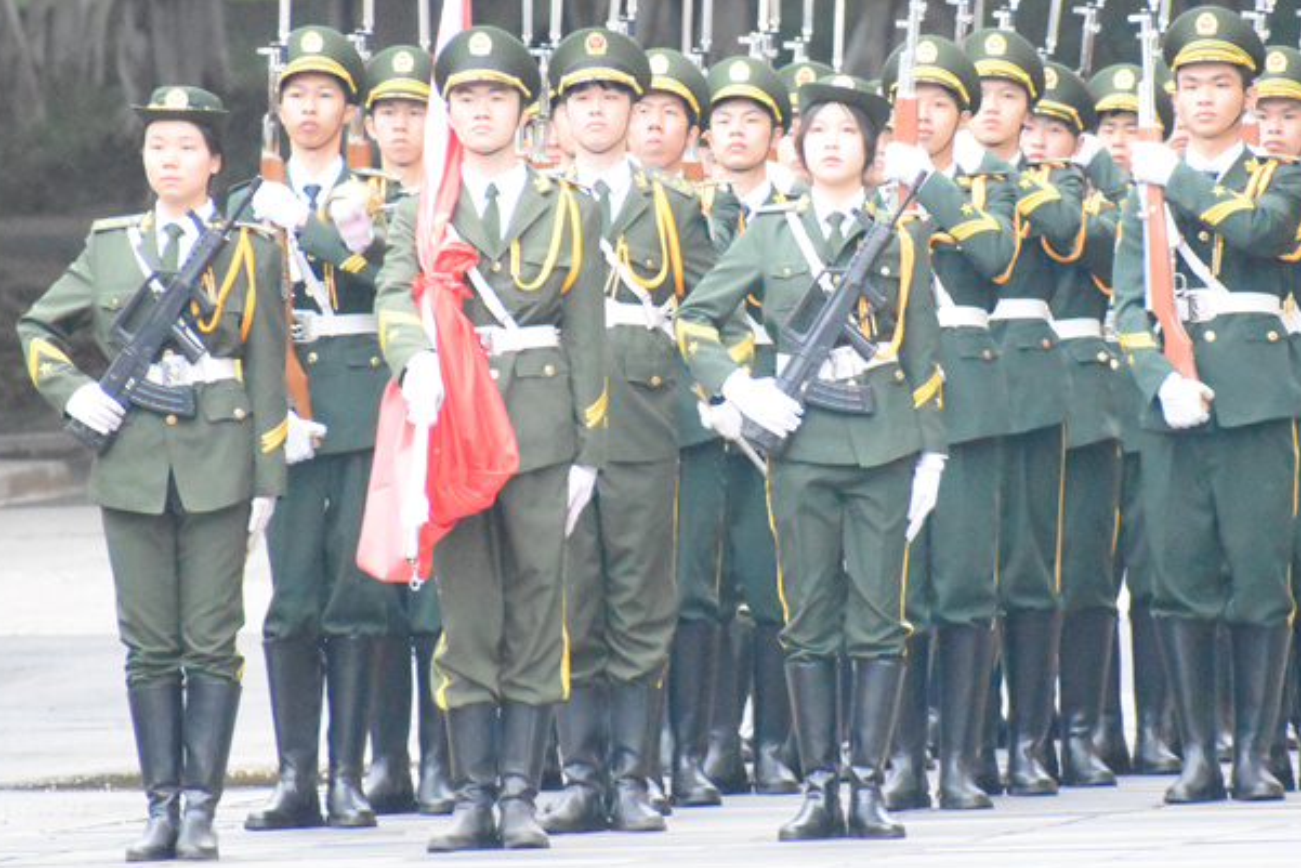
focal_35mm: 674
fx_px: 24362
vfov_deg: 2.0
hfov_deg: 3.1
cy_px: 299
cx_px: 736
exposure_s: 1/100
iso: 12800
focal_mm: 300
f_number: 6.3
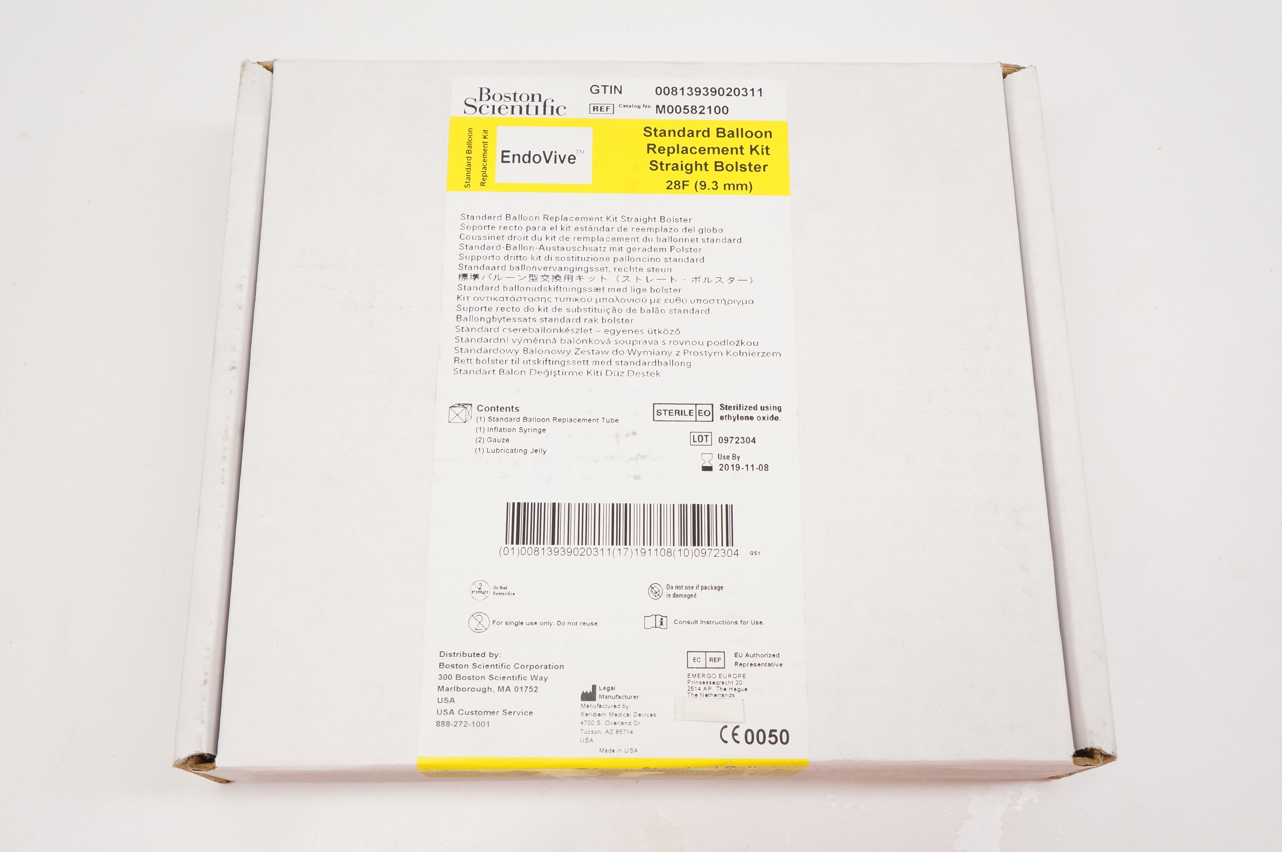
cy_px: 426
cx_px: 641
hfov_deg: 49.6
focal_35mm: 39
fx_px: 1387
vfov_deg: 34.1
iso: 800
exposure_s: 1/100
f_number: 7.1
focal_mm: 26
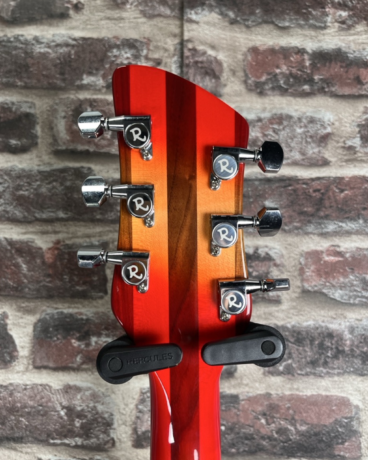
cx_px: 180
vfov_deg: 62.2
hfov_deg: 51.5
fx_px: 381
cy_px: 244
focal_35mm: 28
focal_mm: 5.1
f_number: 1.6
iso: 80
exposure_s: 1/121
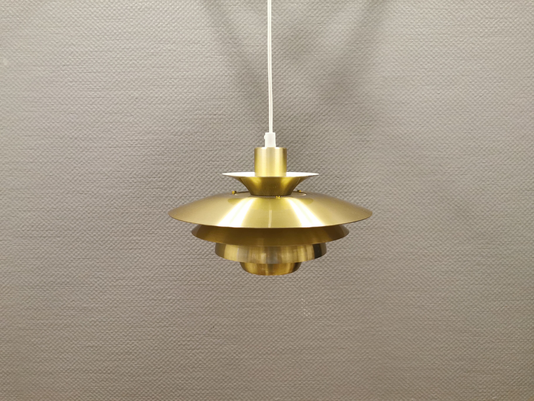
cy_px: 200
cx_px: 267
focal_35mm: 27
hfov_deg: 65.3
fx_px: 417
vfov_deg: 51.4
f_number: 1.6
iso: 250
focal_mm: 5.56
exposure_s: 1/50
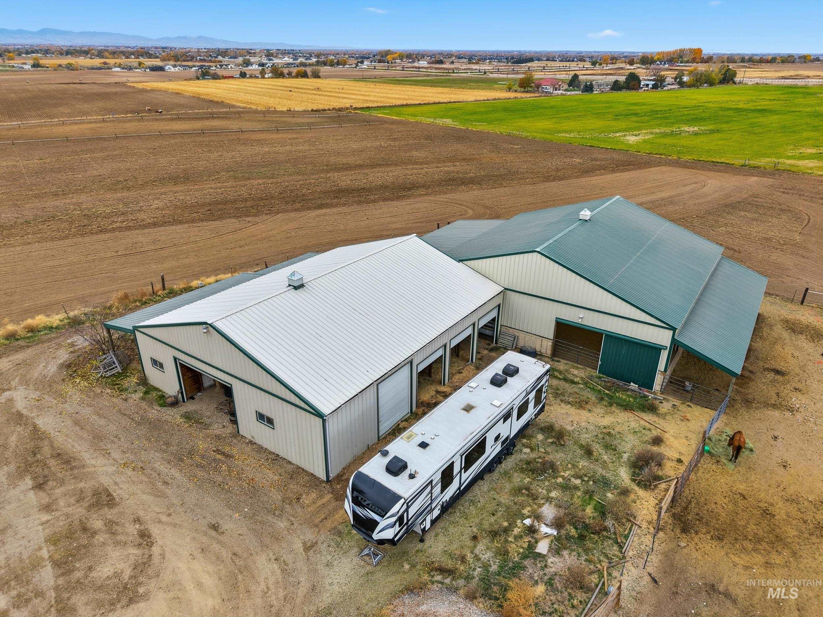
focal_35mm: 24
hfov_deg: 71.6
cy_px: 308
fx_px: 571
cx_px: 412
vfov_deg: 56.8
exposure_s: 1/500
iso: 120
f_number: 1.8
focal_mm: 8.7
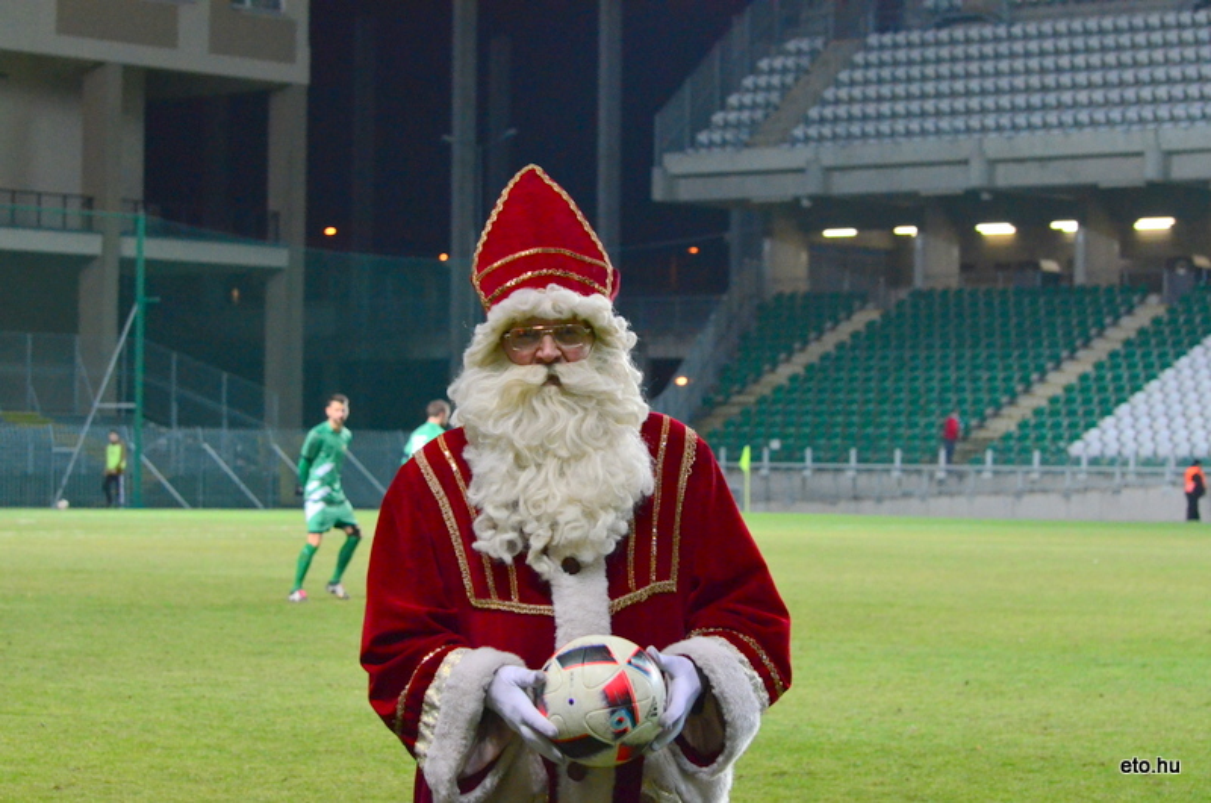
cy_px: 402
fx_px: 3525
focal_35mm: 105
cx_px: 606
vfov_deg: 13.0
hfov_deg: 19.5
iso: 4000
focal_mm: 70
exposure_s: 1/320
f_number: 5.6
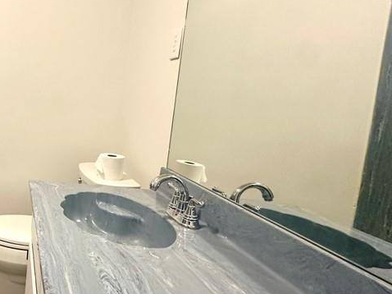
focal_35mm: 30
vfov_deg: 46.5
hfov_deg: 50.2
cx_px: 11
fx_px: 340
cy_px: 119
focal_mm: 2.22
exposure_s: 1/60
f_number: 2.2
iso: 200
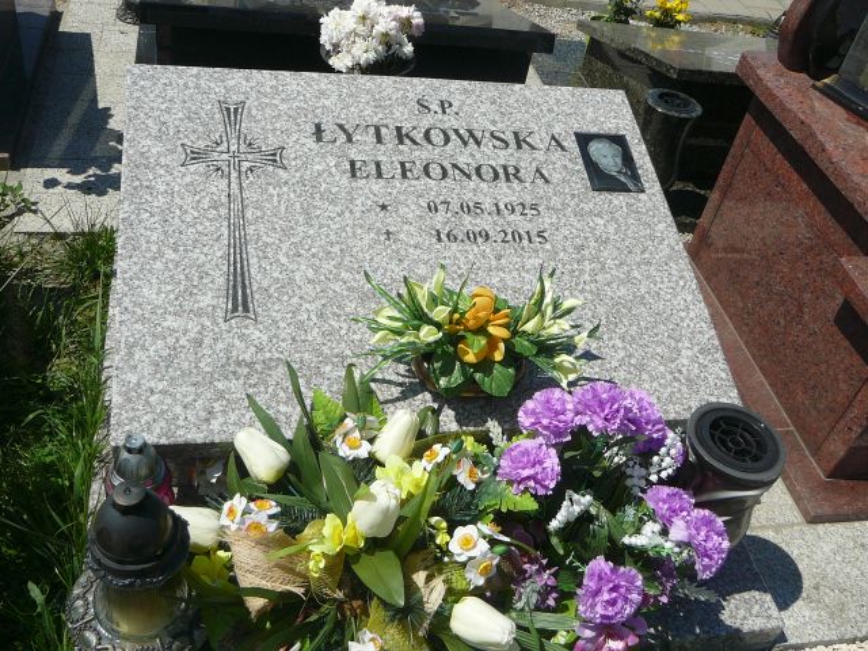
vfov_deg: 40.7
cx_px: 434
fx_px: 878
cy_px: 326
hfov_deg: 52.6
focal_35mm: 35
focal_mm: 5.2
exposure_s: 1/800
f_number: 5
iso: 80
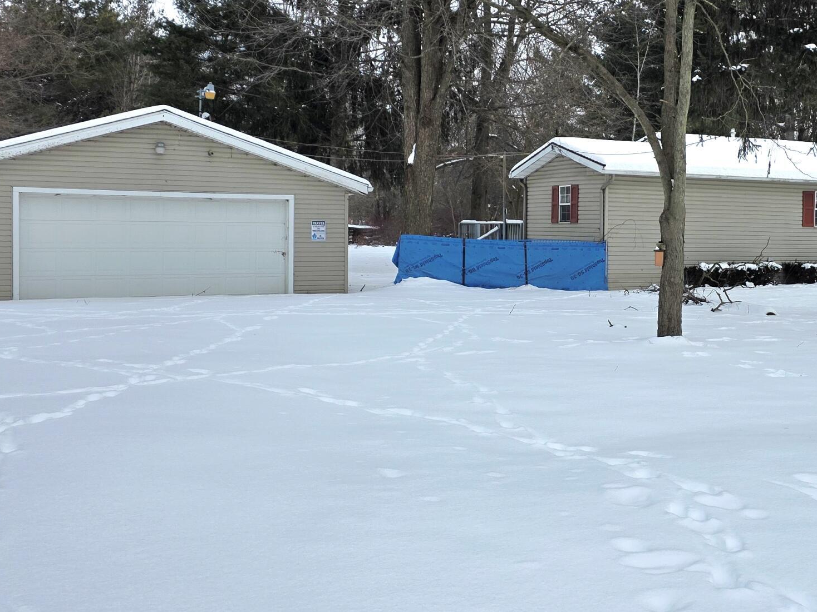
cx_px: 666
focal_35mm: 47
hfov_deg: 38.7
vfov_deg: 30.8
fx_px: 1109
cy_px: 233
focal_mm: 6.3
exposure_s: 1/3333
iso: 80
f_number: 1.7
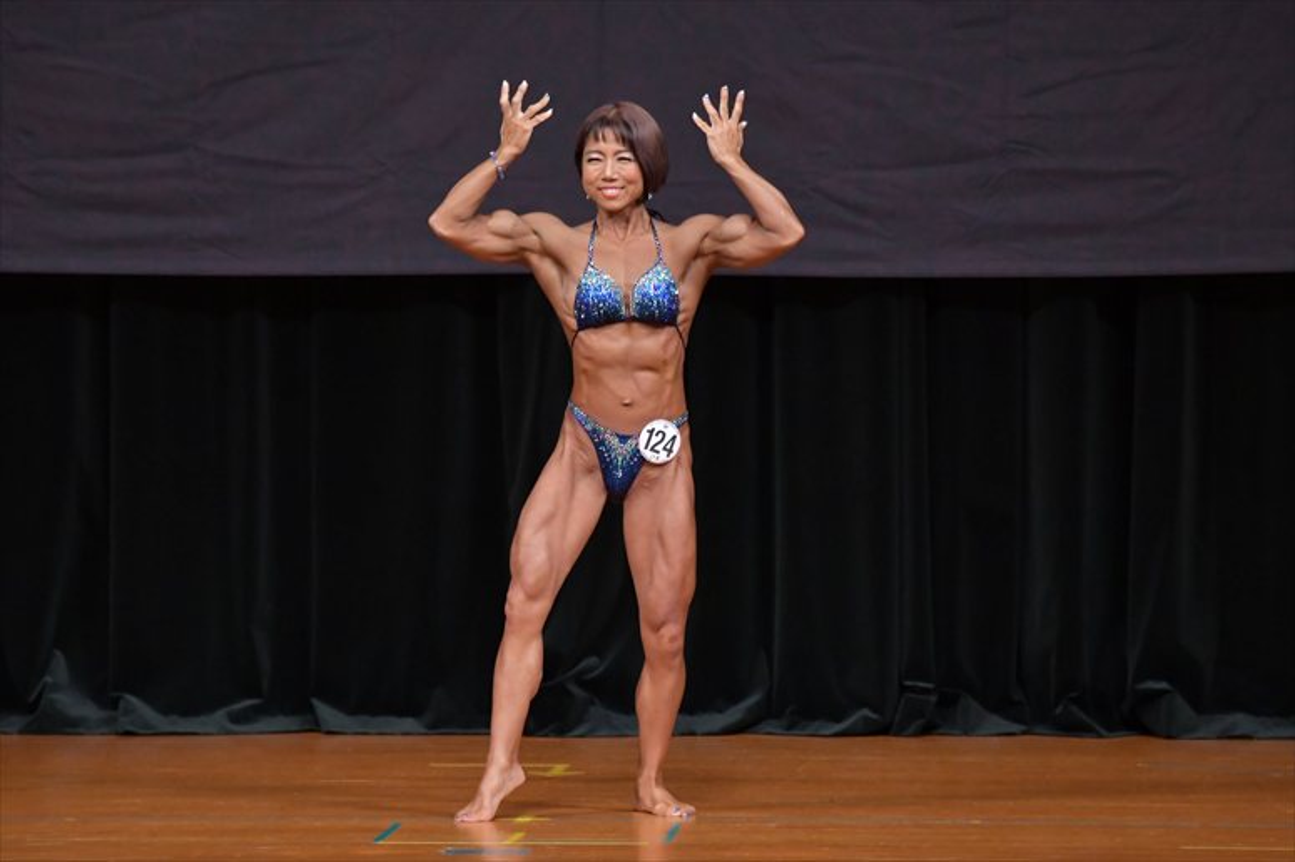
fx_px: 10787
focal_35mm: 300
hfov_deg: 6.9
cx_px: 648
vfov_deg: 4.6
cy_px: 431
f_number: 5.6
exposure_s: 1/400
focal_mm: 200
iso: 4000
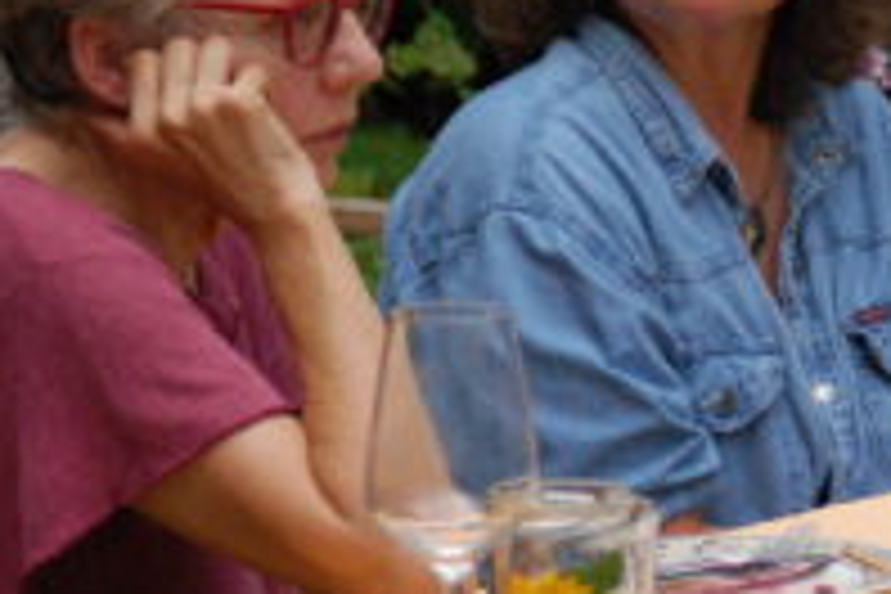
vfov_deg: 4.1
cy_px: -38
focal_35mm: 336
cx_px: 904
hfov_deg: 6.1
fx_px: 8323
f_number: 6.3
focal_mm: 85
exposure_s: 1/640
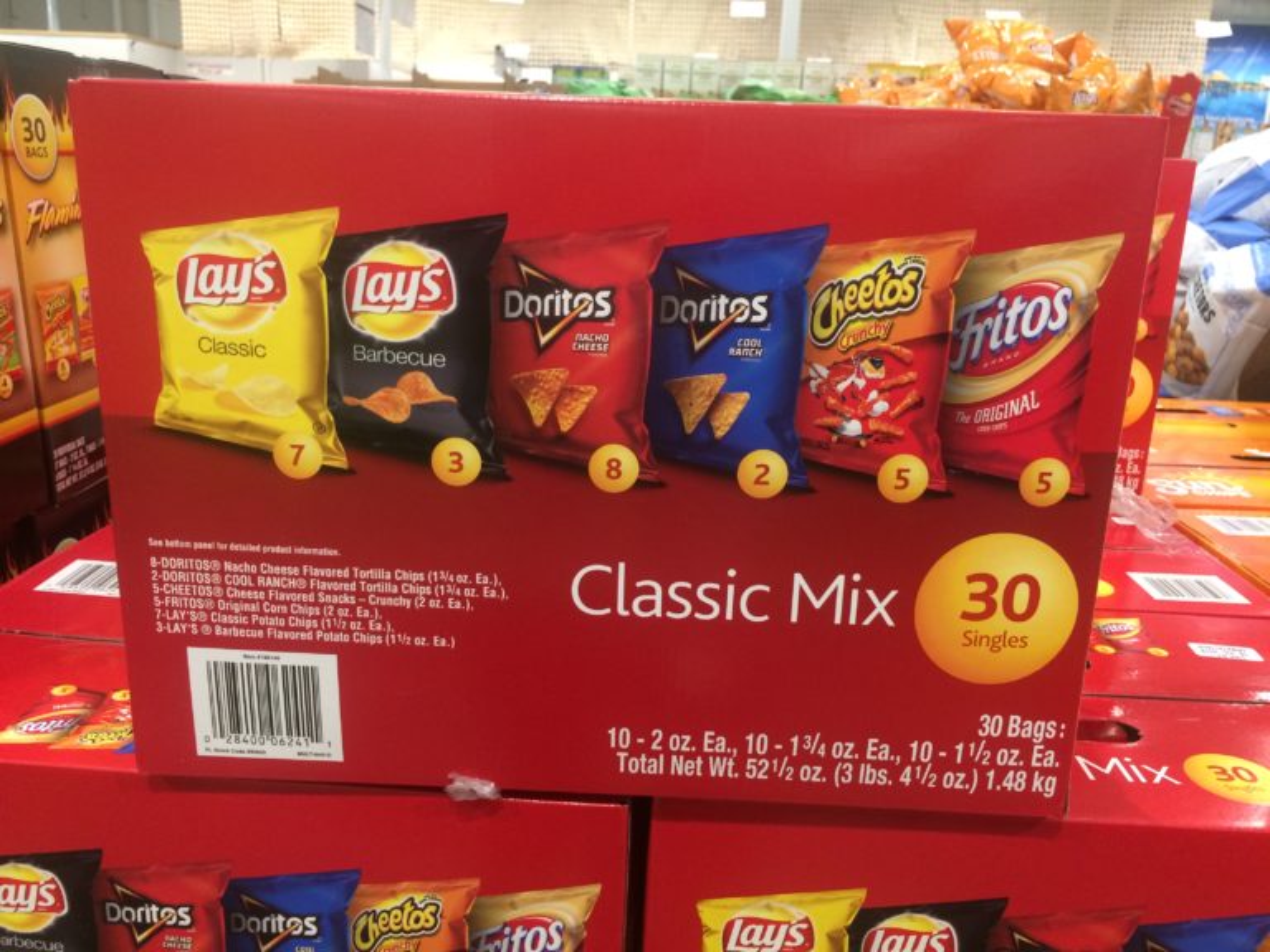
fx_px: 1064
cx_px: 635
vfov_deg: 48.2
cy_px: 476
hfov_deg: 61.7
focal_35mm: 29
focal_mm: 4.15
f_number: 2.2
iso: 125
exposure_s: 1/30
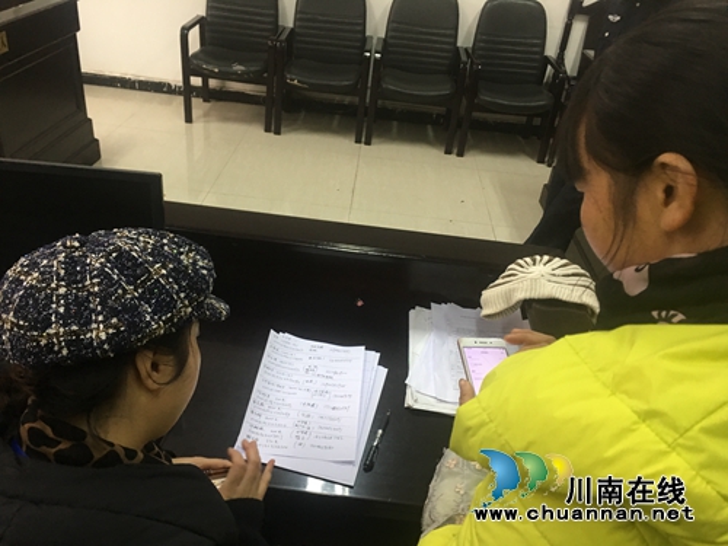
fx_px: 610
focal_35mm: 29
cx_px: 364
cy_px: 273
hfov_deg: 61.7
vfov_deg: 48.2
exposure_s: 1/17
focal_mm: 4.15
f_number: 2.2
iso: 80
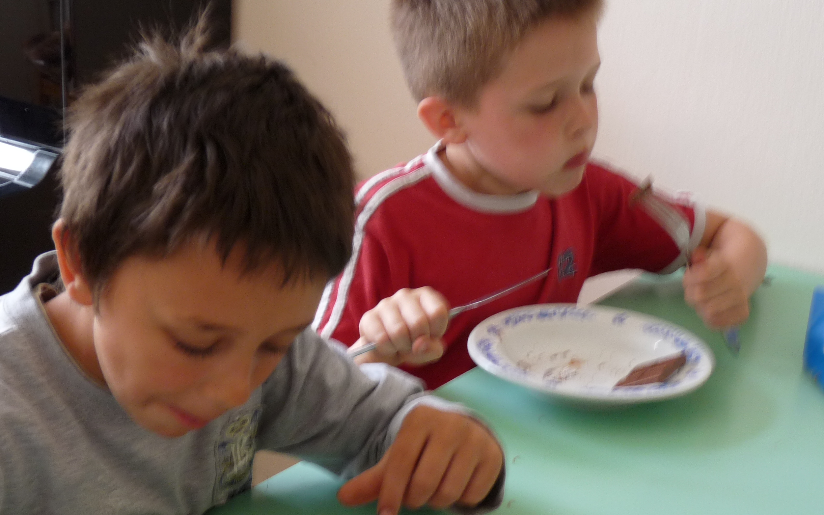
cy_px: 364
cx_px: 322
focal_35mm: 68
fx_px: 1527
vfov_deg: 19.1
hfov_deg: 30.1
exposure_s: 1/30
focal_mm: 7.8
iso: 125
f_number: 3
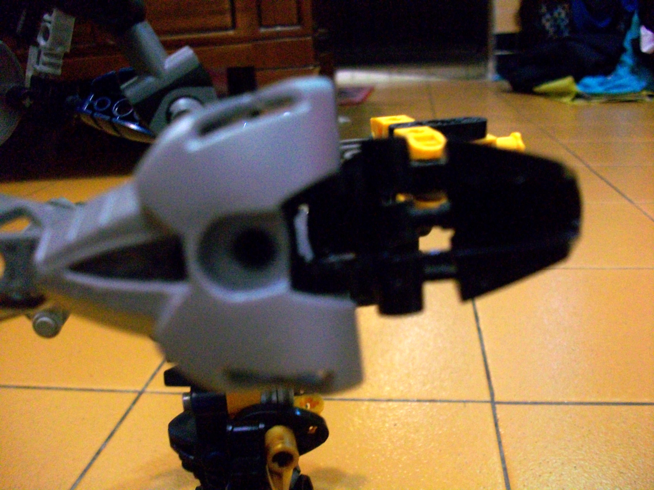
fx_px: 605
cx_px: 327
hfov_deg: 56.8
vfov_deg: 44.2
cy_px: 245
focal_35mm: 32
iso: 160
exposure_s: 1/8
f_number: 2.8
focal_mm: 5.7
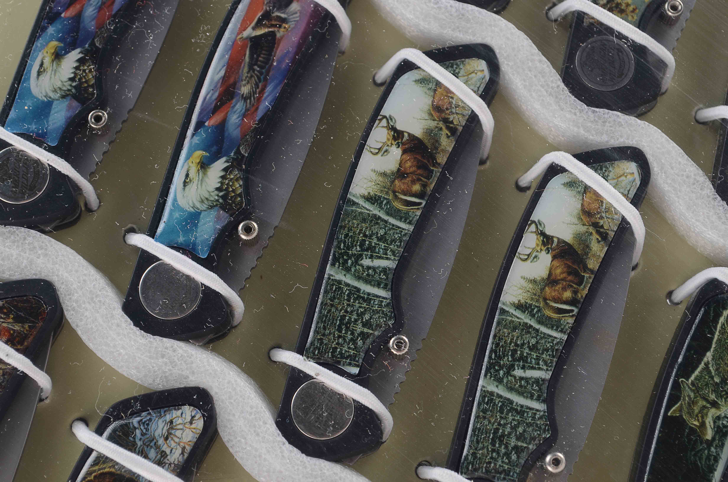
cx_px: 364
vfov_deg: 16.5
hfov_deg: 24.7
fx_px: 1665
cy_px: 241
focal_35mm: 82
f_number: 10
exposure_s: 1/80
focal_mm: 55
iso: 100
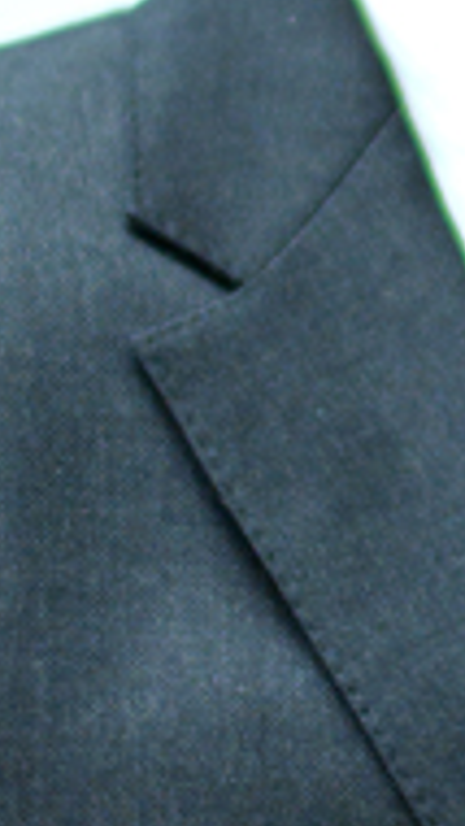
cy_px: 217
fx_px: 8410
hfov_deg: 3.2
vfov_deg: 5.6
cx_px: 643
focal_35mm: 384
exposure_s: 1/640
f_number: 1.4
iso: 200
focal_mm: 58
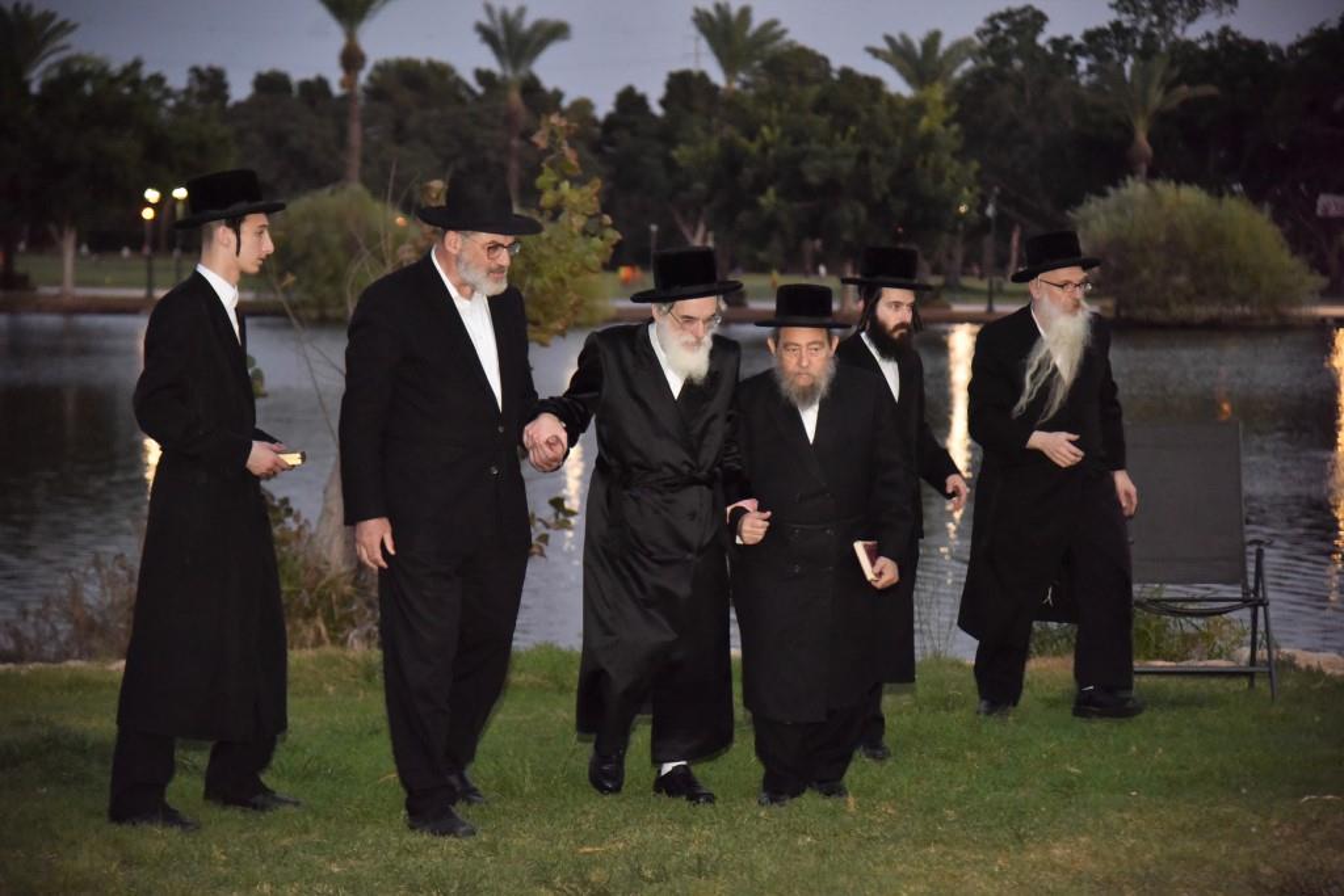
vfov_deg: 14.9
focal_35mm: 92
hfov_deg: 22.1
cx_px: 672
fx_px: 3435
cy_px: 448
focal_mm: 92
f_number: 4
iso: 2500
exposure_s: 1/125
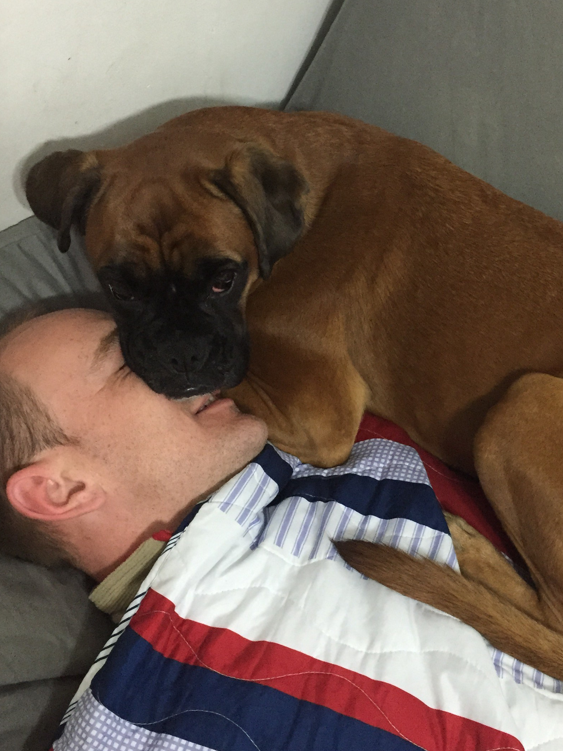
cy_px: 374
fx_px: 976
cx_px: 348
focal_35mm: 45
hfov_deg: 32.1
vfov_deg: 42.1
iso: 250
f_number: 2.2
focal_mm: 4.15
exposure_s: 1/30
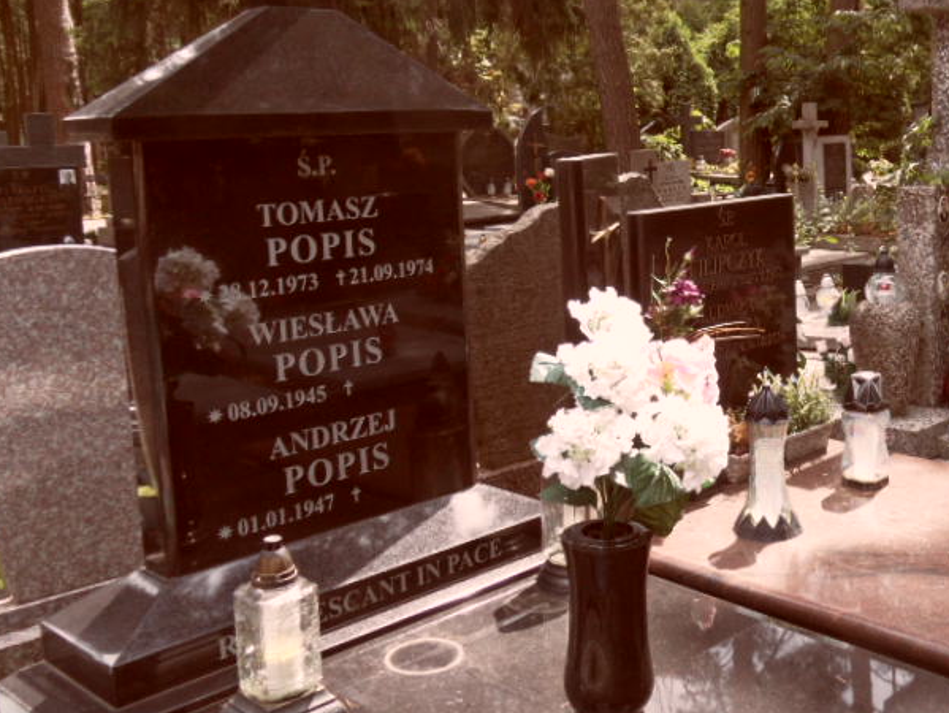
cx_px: 716
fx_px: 1125
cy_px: 273
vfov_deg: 35.0
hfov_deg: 44.2
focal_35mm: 41
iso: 80
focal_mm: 3.9
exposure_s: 1/250
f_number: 3.2
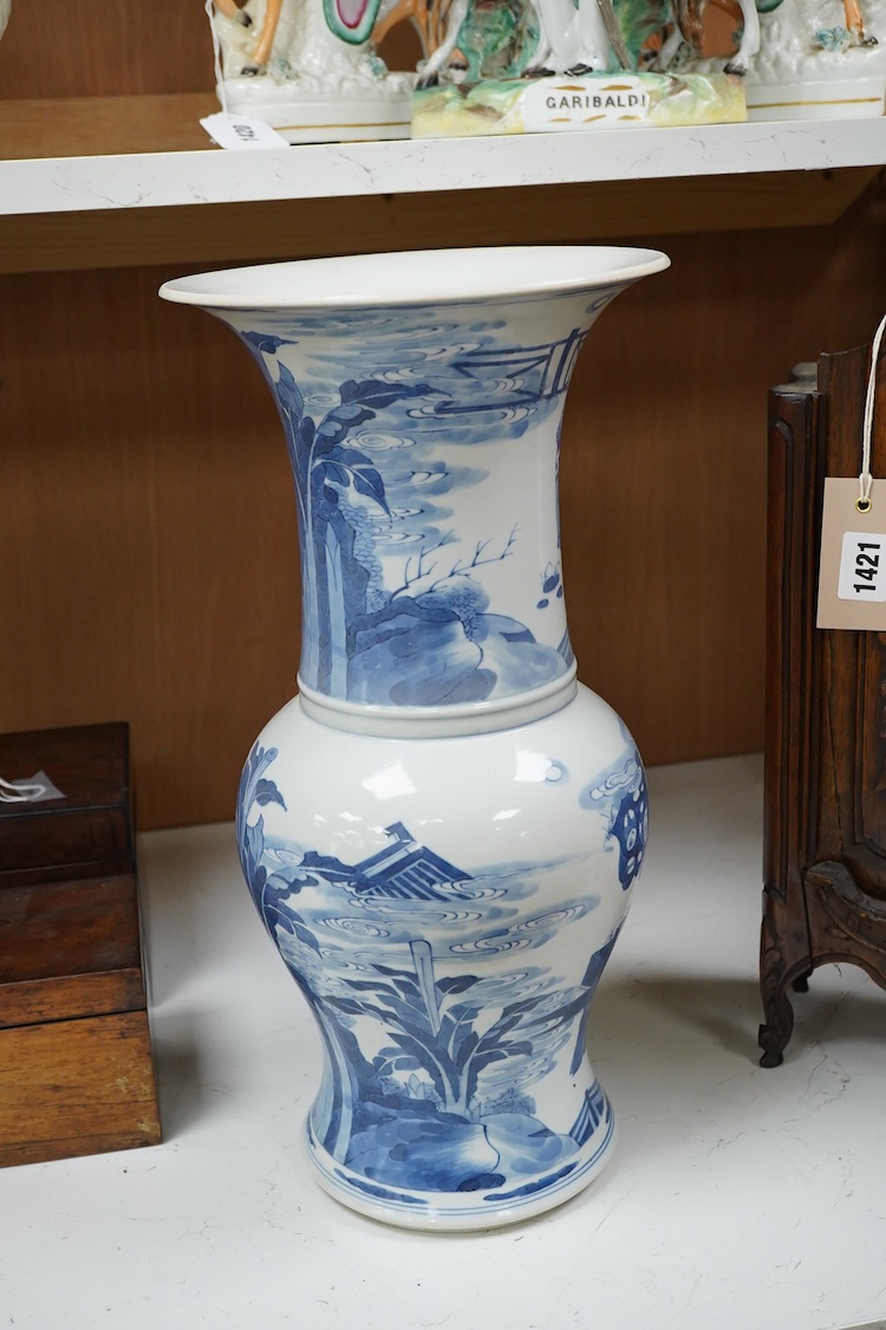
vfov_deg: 43.6
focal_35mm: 45
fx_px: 1661
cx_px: 443
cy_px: 665
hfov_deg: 29.9
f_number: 8
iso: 2500
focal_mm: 30
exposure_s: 1/250
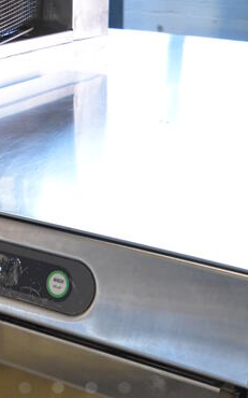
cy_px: 432
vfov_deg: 27.7
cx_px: 91
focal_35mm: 68
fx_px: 736
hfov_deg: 19.1
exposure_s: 1/125
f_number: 3.5
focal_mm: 18
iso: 1800
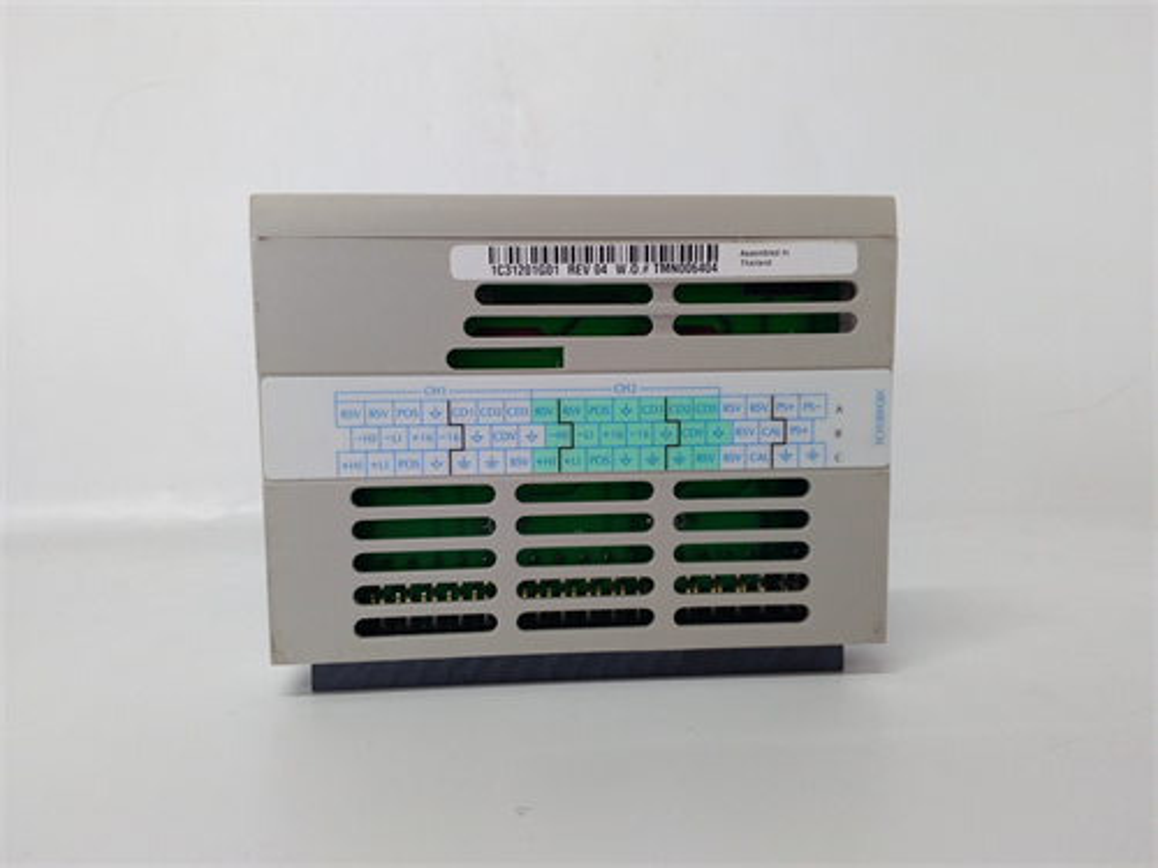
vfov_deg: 51.4
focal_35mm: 27
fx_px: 903
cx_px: 579
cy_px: 434
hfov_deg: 65.3
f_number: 2
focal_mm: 3.79
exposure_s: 1/33
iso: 128
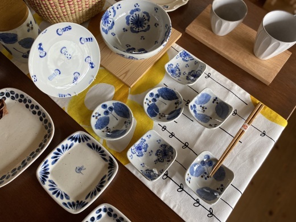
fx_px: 222
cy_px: 111
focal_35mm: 26
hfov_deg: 67.3
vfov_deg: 53.1
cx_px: 148
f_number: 1.8
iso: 250
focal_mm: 4.25
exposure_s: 1/60
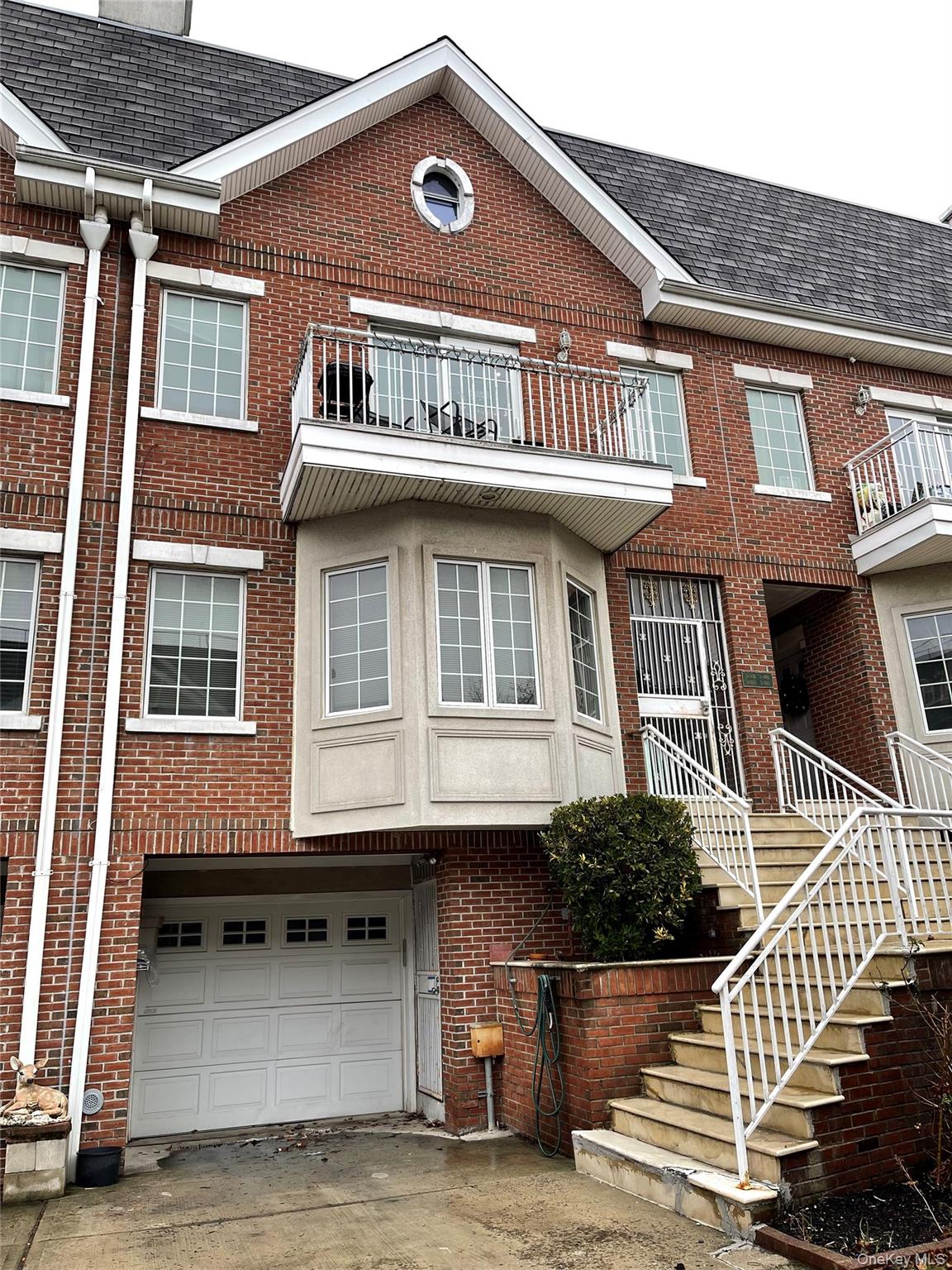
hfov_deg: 54.9
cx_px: 476
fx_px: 917
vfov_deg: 69.4
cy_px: 635
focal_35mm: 25
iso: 32
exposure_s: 1/266
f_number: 1.6
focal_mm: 5.1
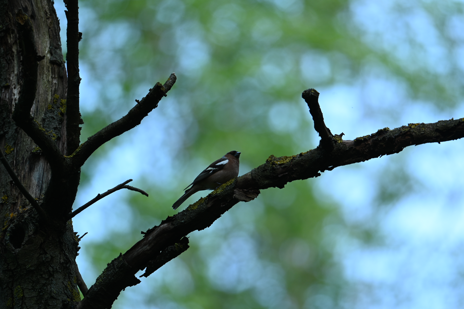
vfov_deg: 2.3
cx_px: 254
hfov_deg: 3.5
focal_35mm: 595
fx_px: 7664
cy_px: 170
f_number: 6.7
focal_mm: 500
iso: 220
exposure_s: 1/100
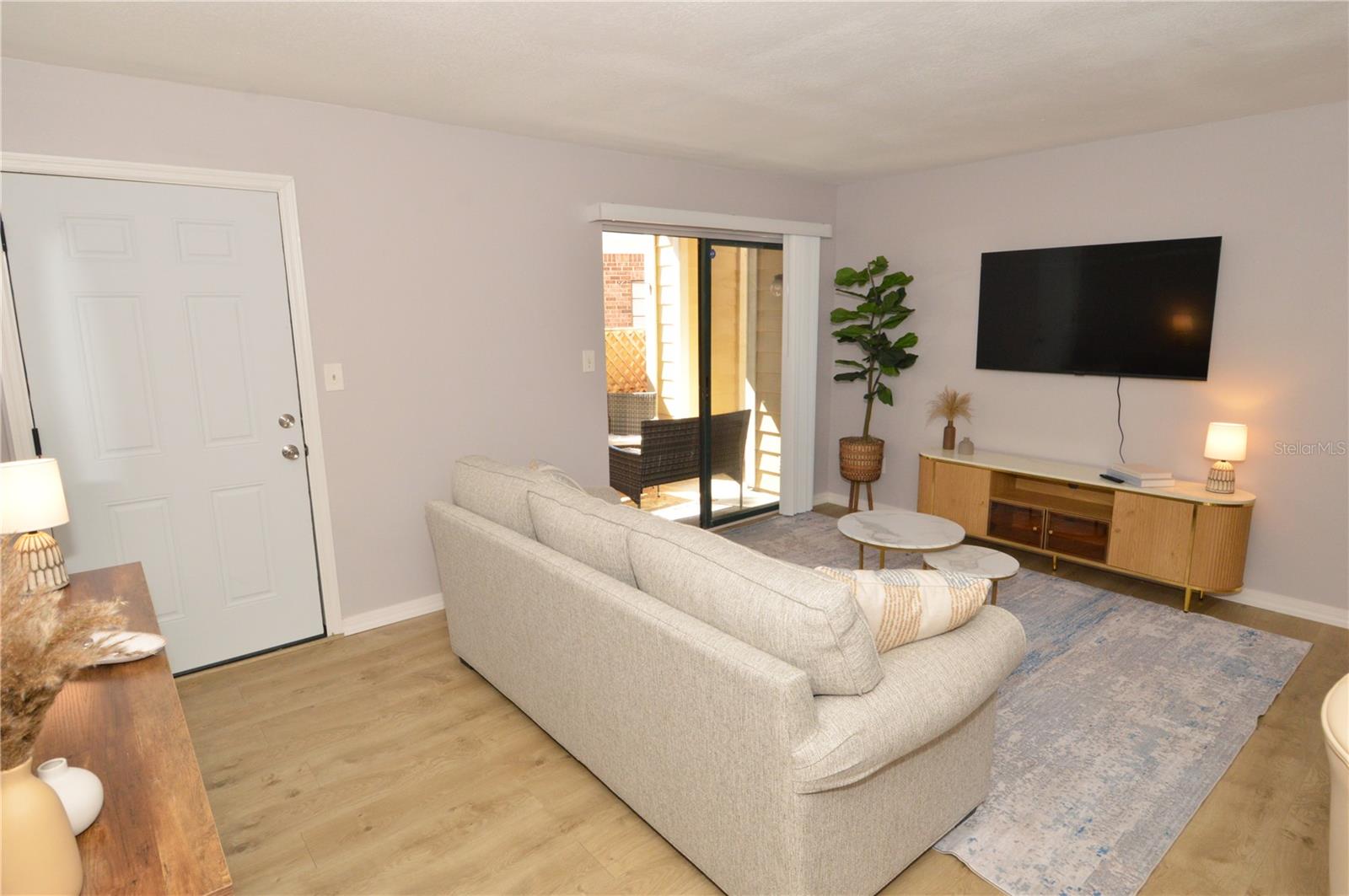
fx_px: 674
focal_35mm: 18
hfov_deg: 90.1
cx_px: 674
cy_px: 448
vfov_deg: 67.3
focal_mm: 12
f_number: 10
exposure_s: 1/80
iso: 800
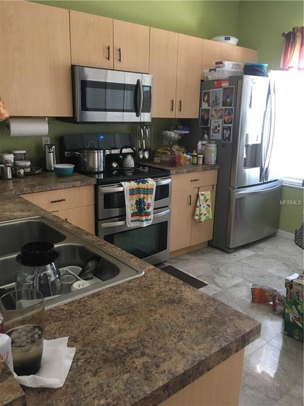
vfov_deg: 61.7
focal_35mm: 29
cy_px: 203
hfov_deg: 48.2
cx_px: 152
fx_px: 340
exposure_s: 1/30
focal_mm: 4.15
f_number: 2.2
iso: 160
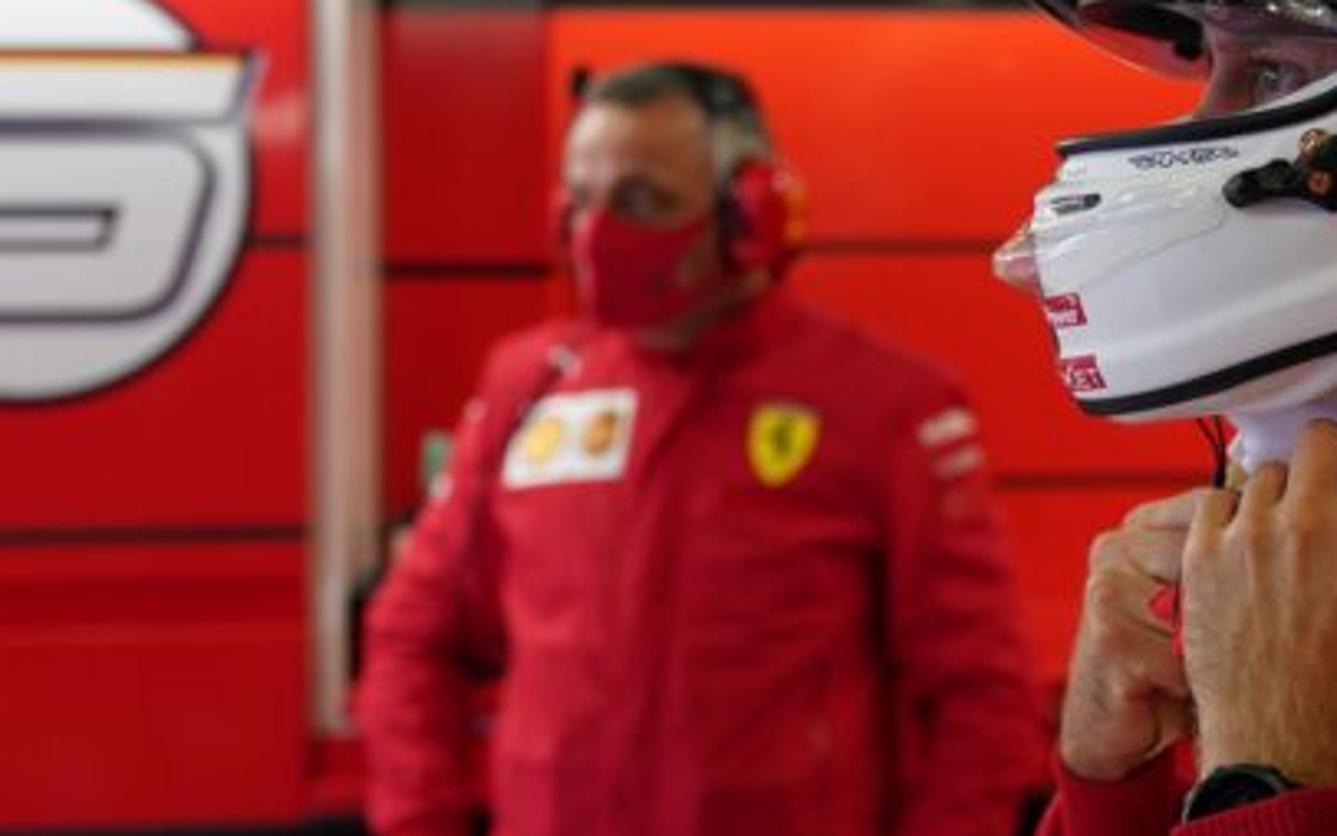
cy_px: 234
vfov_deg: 16.5
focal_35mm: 79
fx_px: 2879
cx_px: 981
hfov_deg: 25.9
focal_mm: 41
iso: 800
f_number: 3.2
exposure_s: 1/200
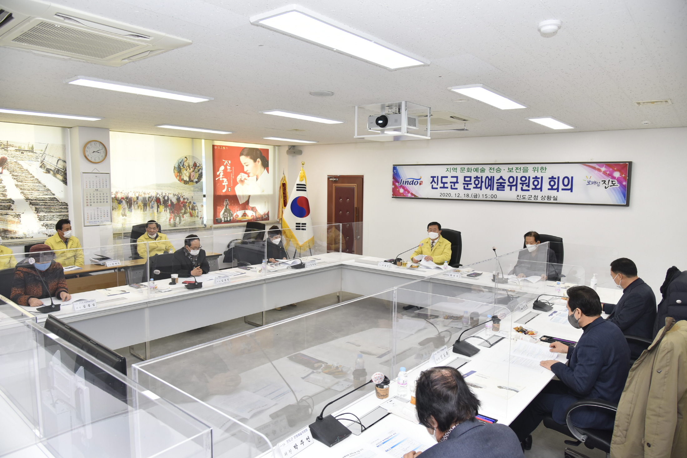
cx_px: 344
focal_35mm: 24
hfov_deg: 73.7
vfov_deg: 53.2
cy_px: 229
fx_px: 458
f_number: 5
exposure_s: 1/125
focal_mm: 24
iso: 800
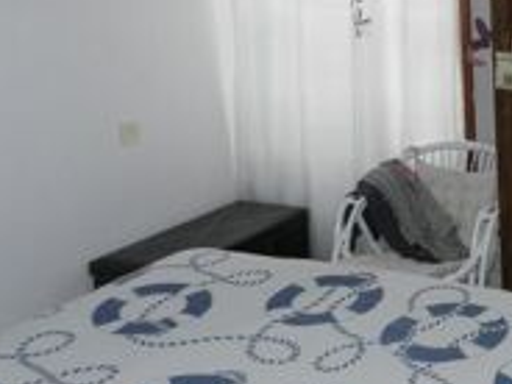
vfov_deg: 23.7
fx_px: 887
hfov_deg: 29.0
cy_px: 33
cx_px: 568
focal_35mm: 60
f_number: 3.4
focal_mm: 4
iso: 200
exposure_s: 1/30
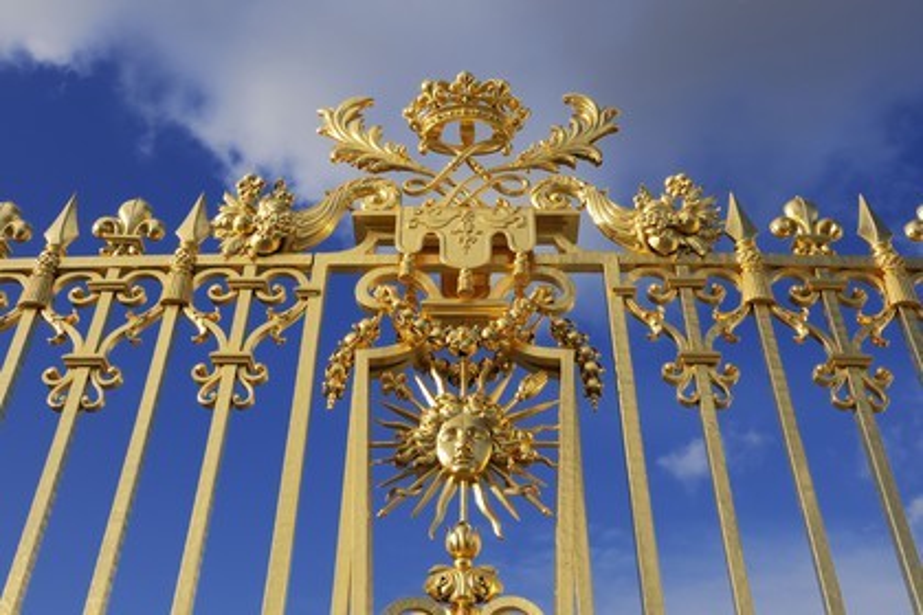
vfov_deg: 35.1
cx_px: 462
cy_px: 308
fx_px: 974
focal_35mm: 38
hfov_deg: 50.7
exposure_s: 1/160
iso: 200
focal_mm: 38
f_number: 14
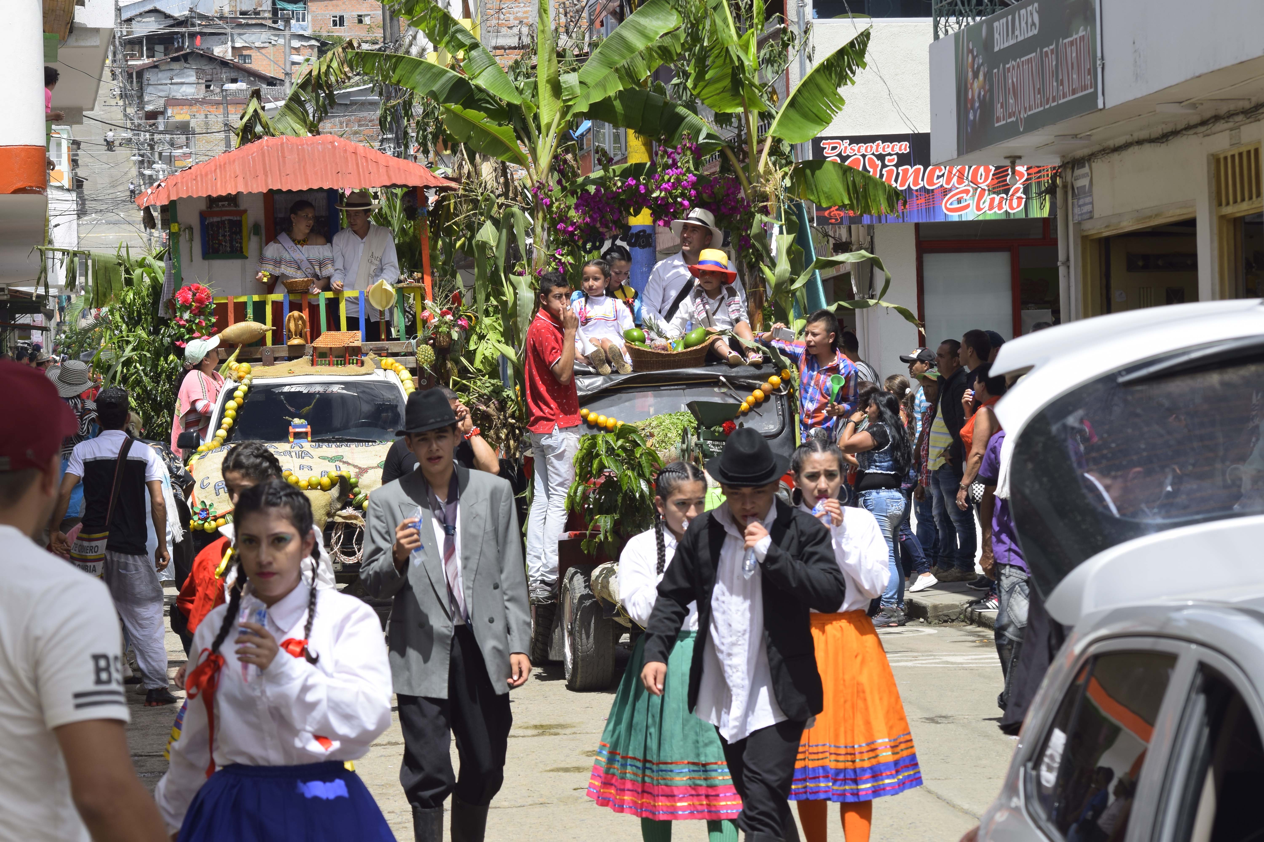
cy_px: 421
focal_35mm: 120
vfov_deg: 11.4
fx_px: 4213
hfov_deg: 17.1
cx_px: 632
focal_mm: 80
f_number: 9
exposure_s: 1/200
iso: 100
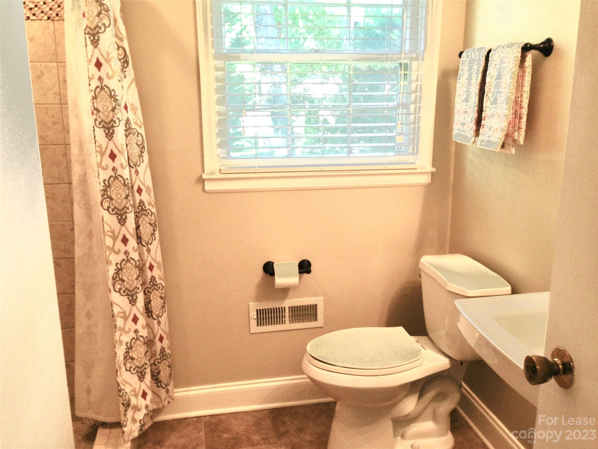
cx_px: 299
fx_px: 570
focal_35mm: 33
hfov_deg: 55.4
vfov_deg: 42.9
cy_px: 224
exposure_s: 1/20
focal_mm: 4.12
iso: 64
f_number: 2.4
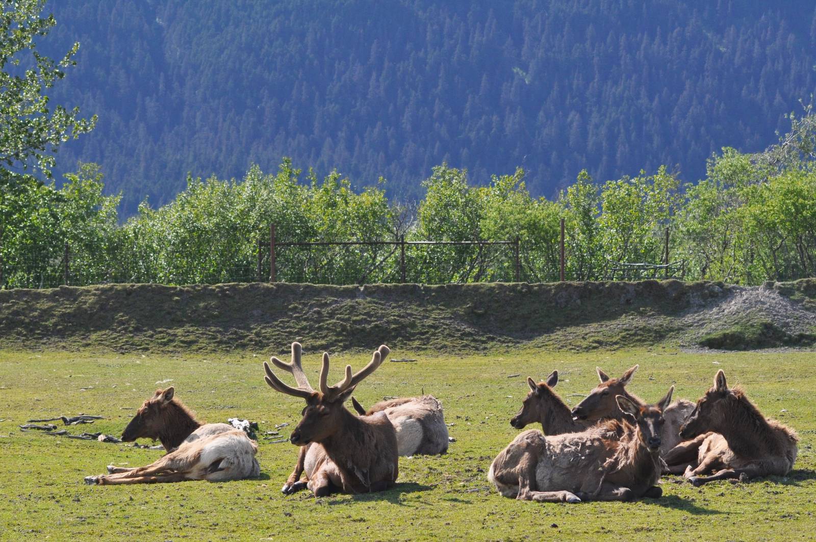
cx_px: 408
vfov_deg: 13.0
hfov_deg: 19.5
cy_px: 271
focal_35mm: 105
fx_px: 2377
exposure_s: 1/1600
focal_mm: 70
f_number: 5.6
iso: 400
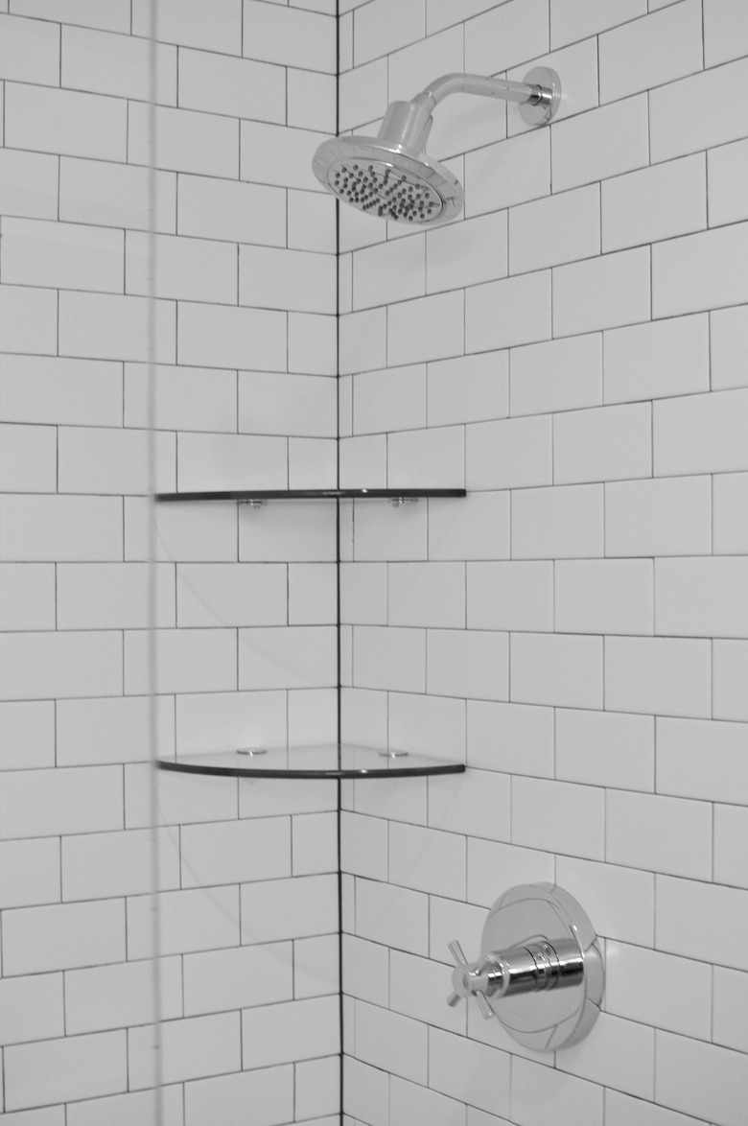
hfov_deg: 25.7
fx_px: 1640
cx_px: 374
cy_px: 563
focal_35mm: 52
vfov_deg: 37.9
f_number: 4
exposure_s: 1/60
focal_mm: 35
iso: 400
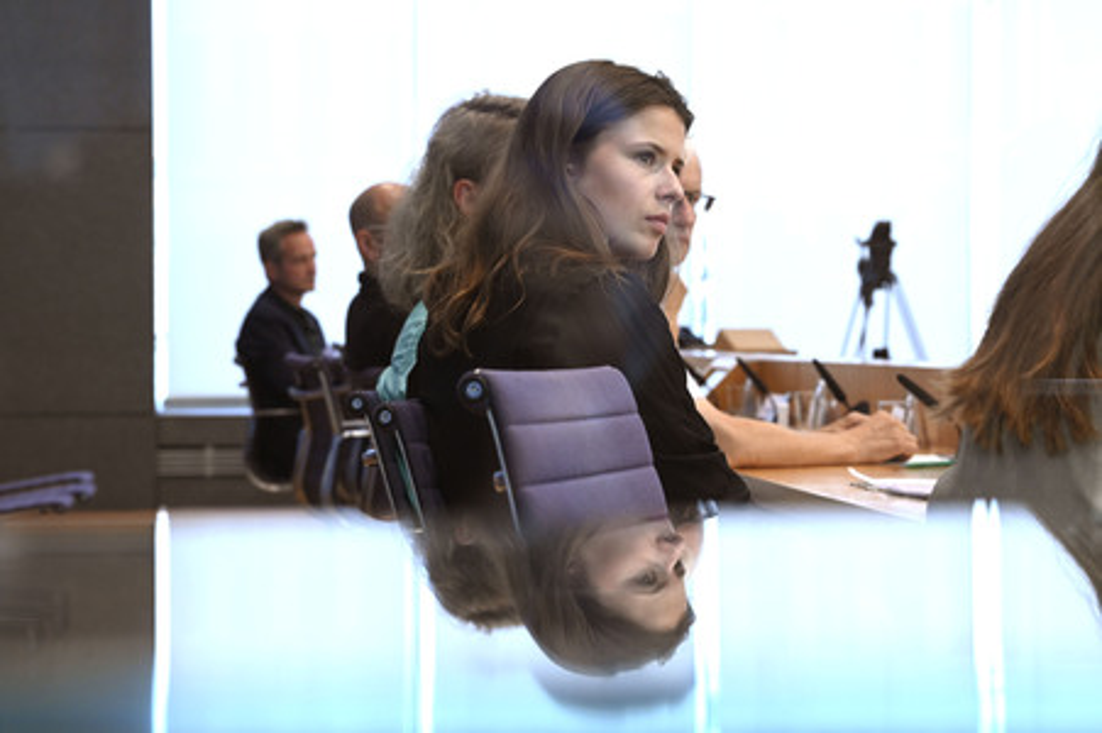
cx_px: 551
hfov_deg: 20.4
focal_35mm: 100
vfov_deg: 13.7
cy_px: 366
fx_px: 3059
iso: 3200
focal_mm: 100
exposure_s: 1/400
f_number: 8
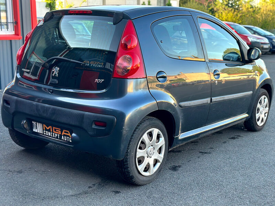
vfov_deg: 30.3
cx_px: 138
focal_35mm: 48
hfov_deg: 39.7
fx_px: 381
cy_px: 103
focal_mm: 6.86
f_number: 1.78
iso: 80
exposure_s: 1/188
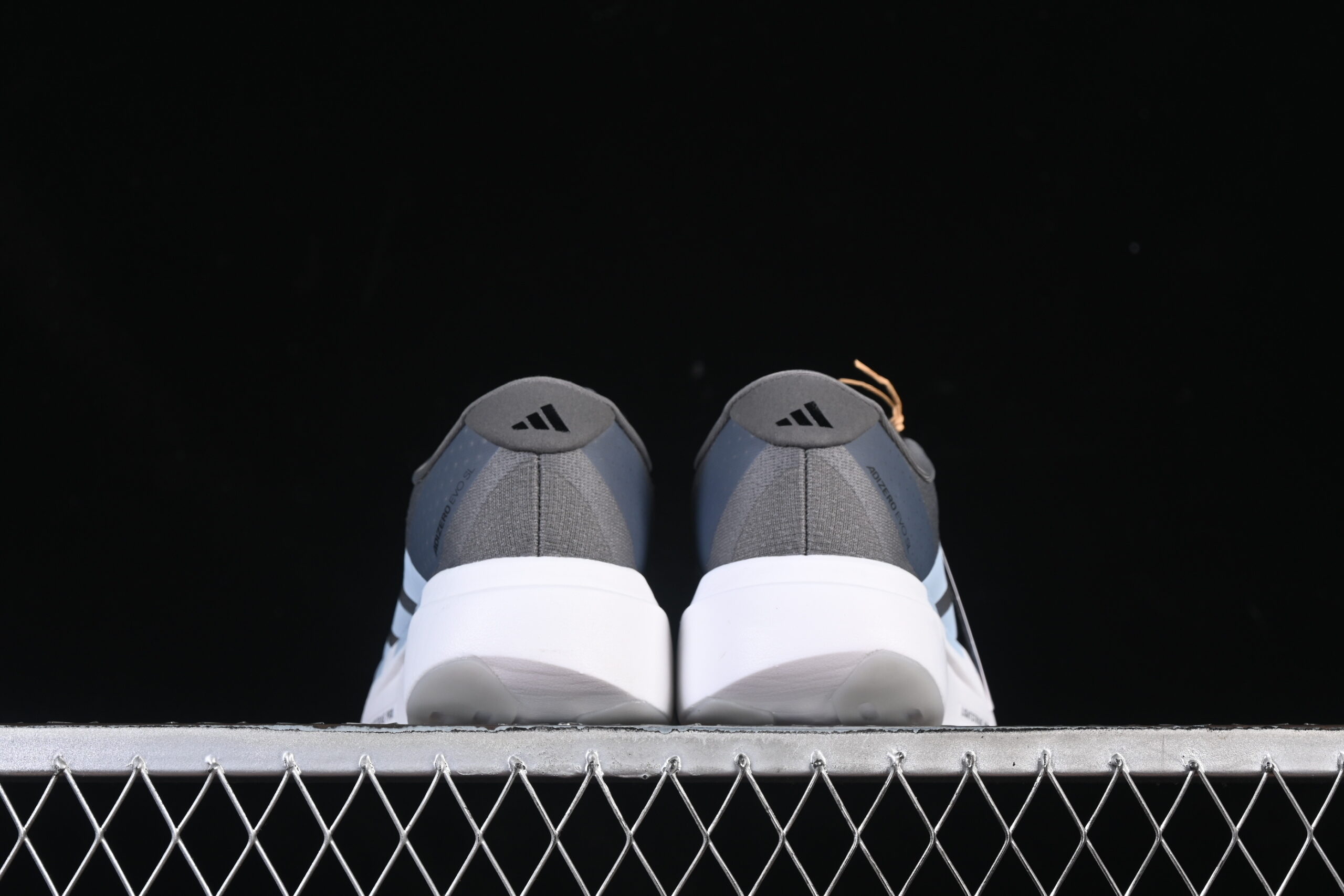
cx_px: 672
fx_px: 2800
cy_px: 448
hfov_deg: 27.0
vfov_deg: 18.2
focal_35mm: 75
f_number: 7.1
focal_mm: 50
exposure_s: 1/80
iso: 160
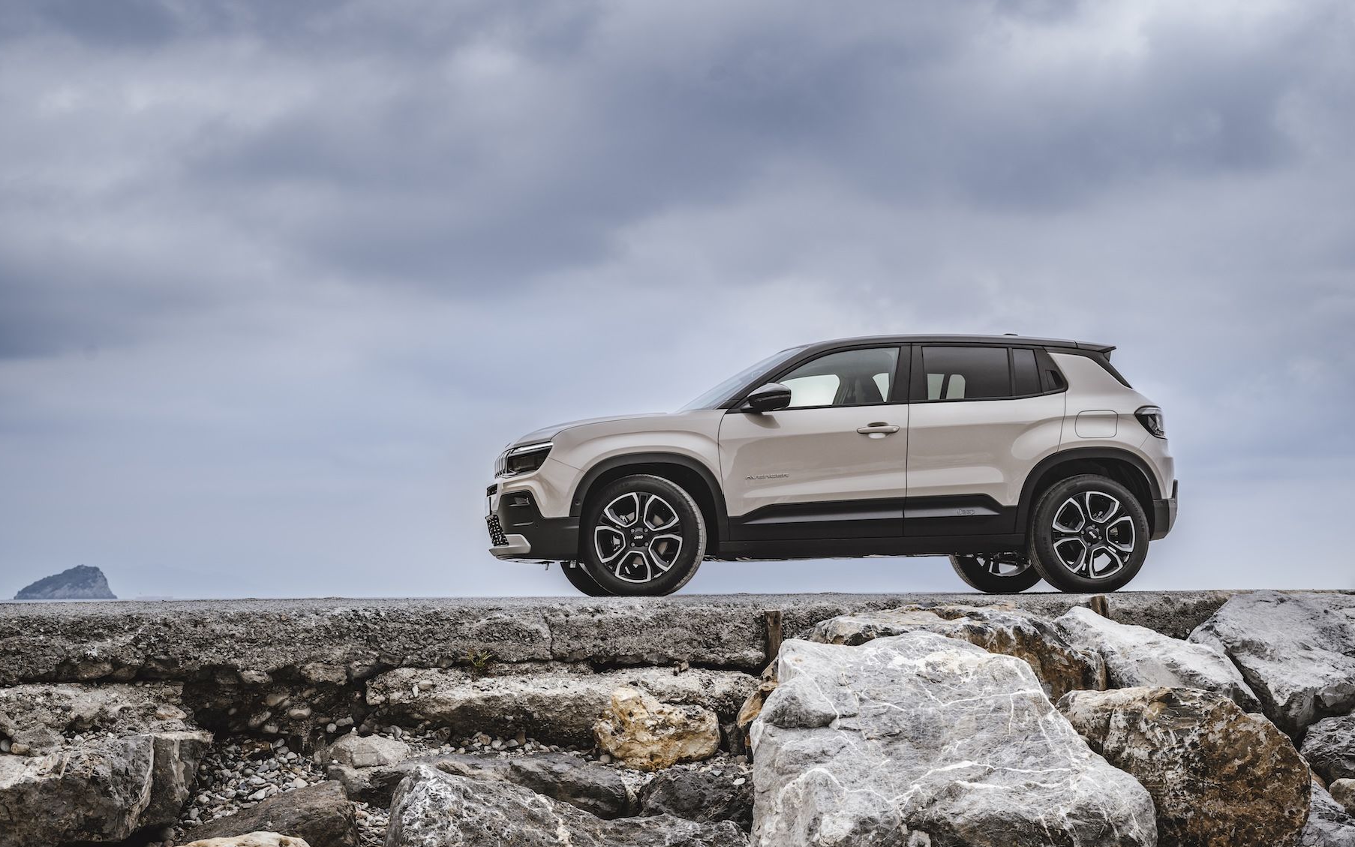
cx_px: 665
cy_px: 420
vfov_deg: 24.9
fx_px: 1920
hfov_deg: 38.9
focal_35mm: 52
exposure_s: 1/160
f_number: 7.1
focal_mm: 48
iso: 100
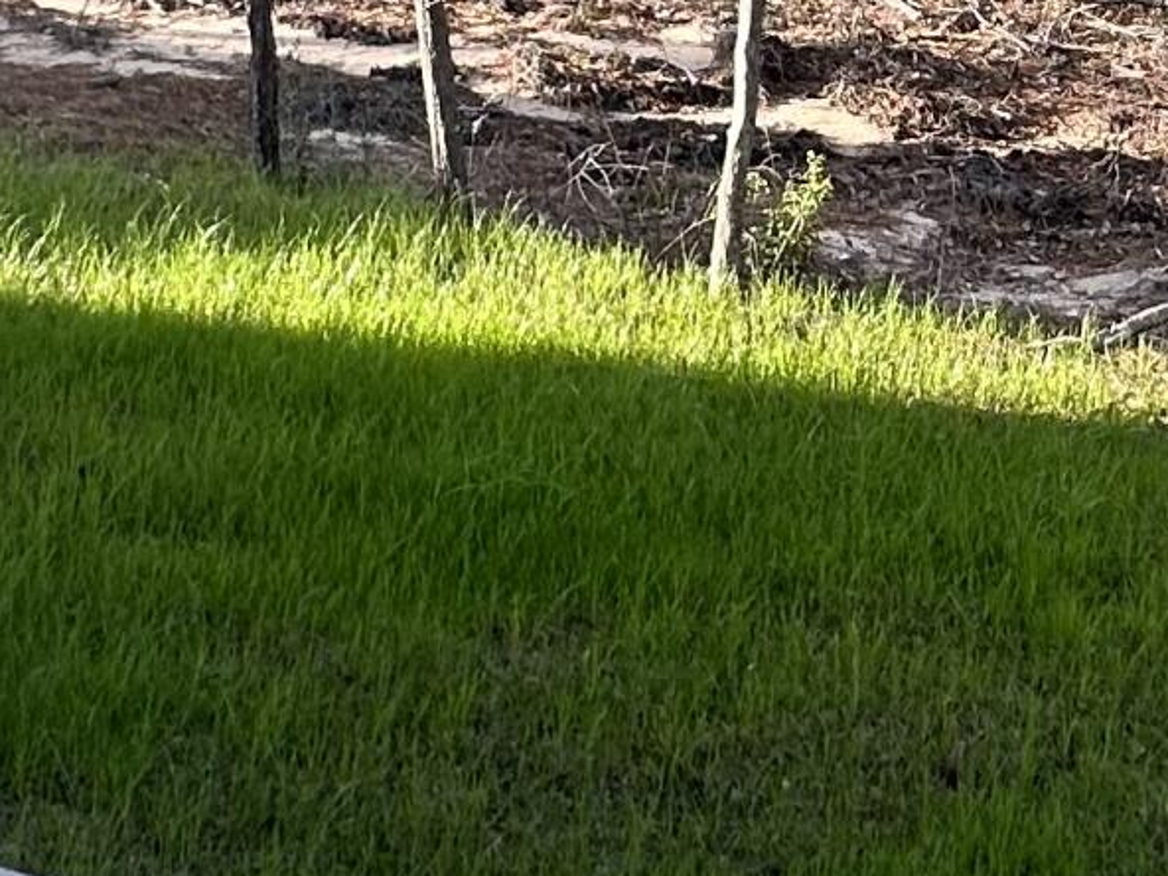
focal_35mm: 71
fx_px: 2396
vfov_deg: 20.0
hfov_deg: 26.7
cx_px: 985
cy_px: -22
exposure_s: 1/284
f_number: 2.2
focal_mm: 2.22
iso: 40
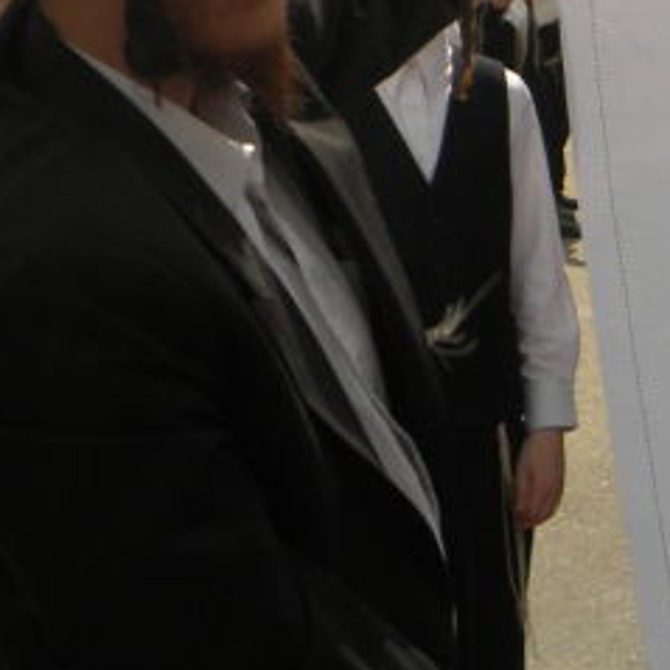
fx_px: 2321
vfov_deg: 16.3
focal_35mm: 106
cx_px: 1062
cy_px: 129
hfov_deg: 15.0
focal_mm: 5
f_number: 7
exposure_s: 1/327
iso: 80
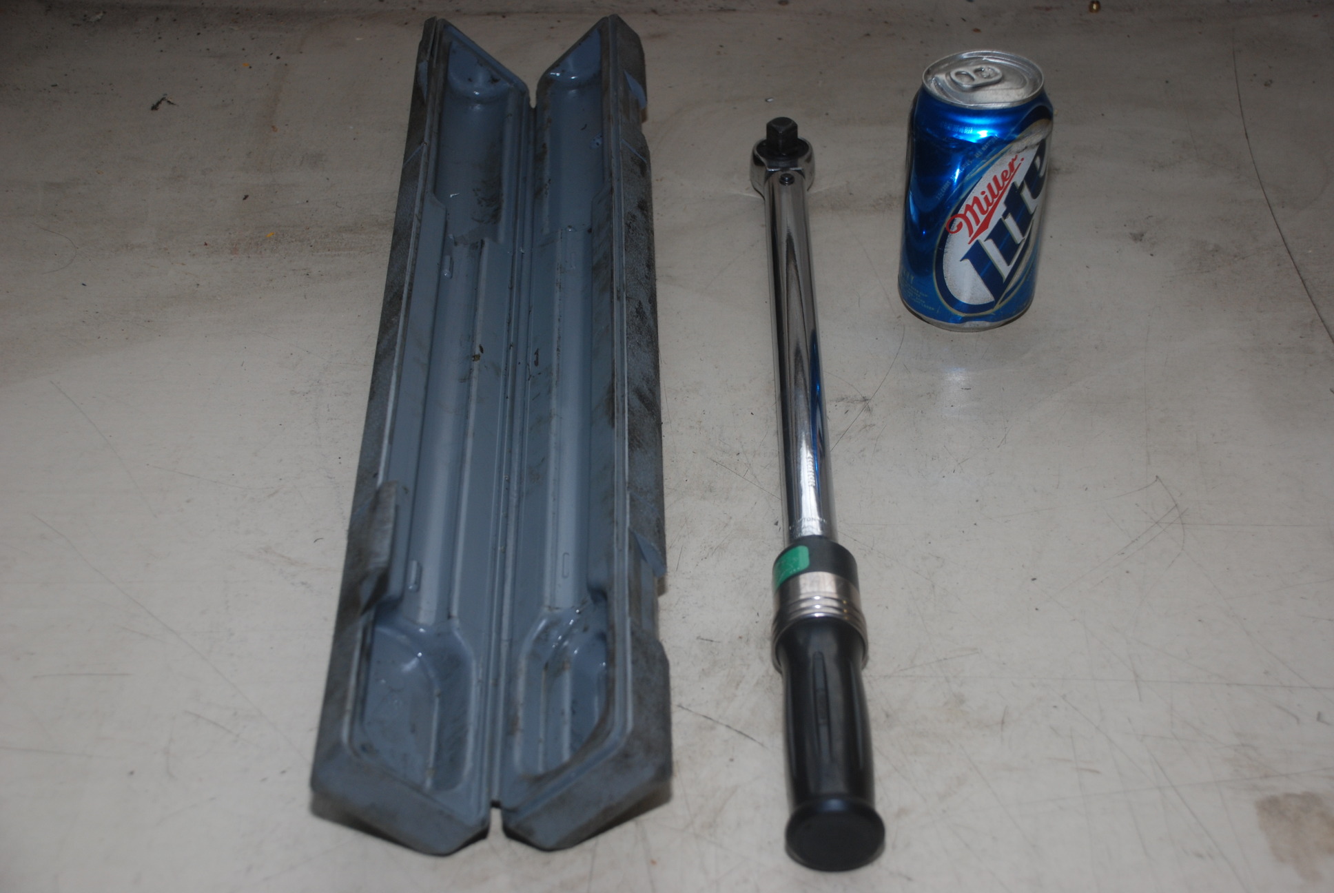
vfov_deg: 25.8
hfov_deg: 37.8
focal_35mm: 52
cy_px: 446
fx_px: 1948
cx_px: 667
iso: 200
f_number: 4.5
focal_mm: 35
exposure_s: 1/60
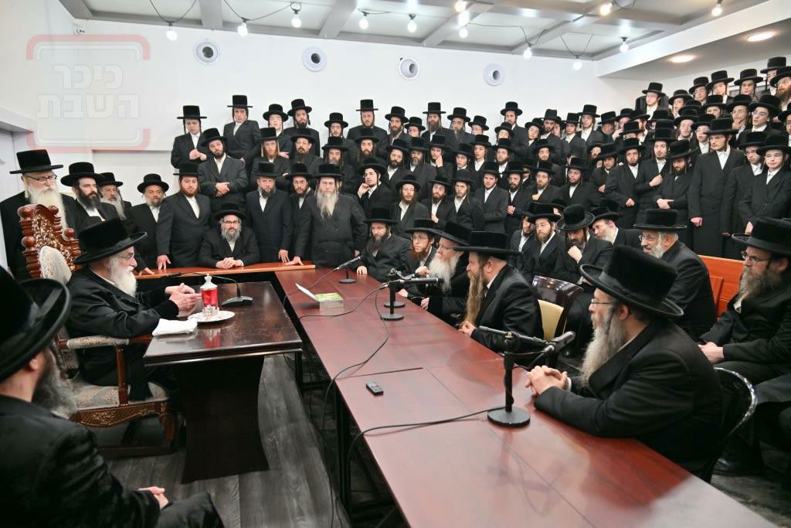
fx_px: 527
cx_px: 396
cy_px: 264
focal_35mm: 24
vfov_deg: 53.1
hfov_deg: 73.7
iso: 400
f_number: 4
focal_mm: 24
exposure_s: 1/125
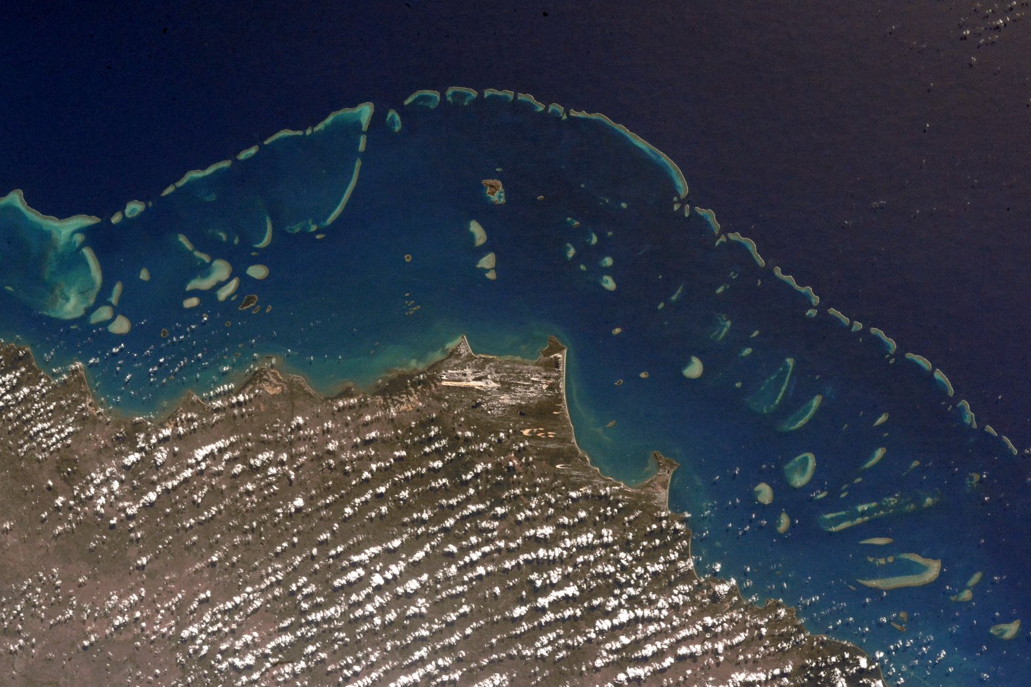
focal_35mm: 71
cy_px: 344
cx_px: 514
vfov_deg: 19.2
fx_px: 2033
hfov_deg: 28.5
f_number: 22
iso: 6400
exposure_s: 1/2500
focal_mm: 70
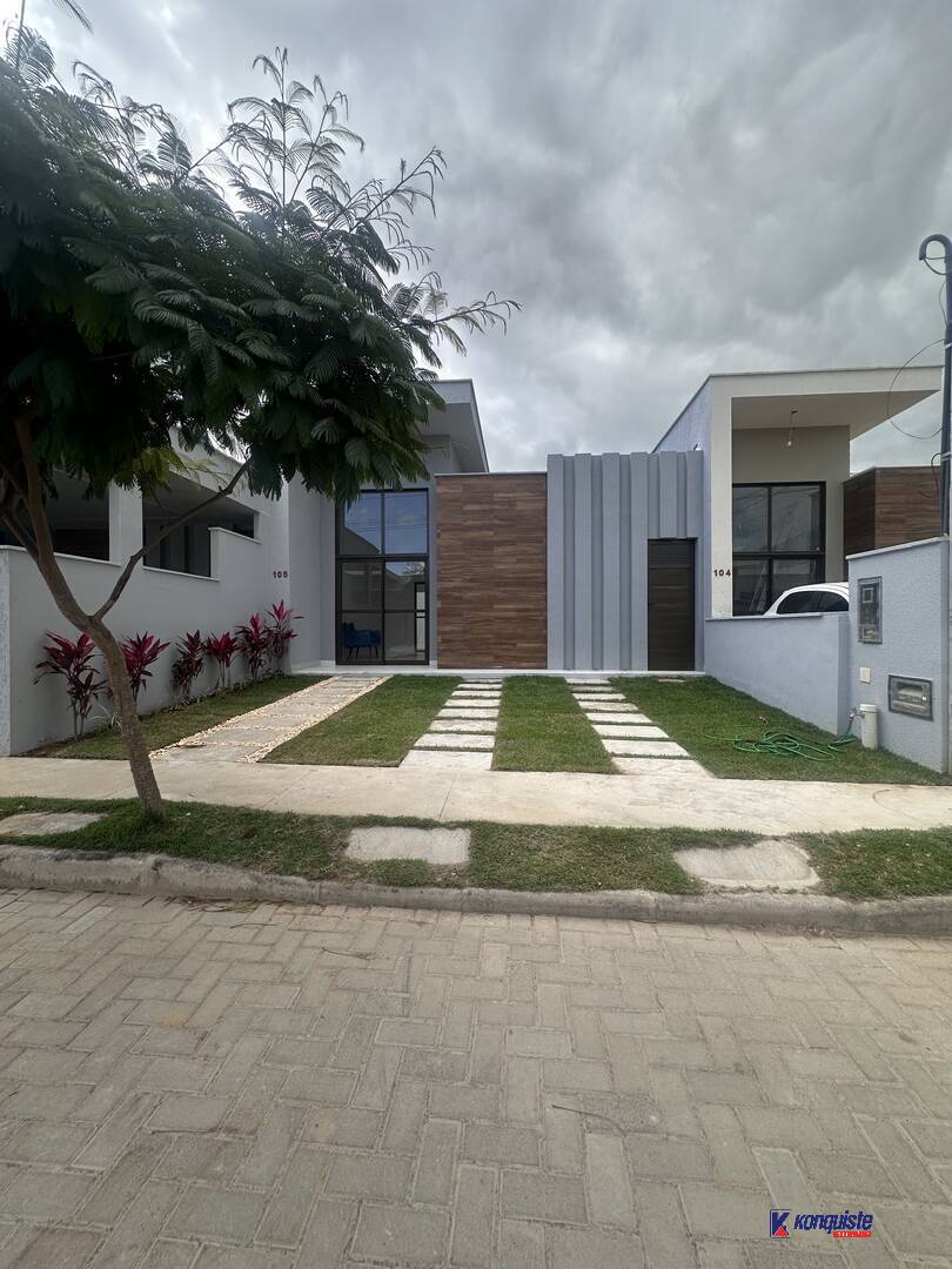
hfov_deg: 85.7
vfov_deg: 102.1
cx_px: 476
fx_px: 513
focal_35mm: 14
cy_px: 634
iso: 40
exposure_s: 1/818
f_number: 2.2
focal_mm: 2.22
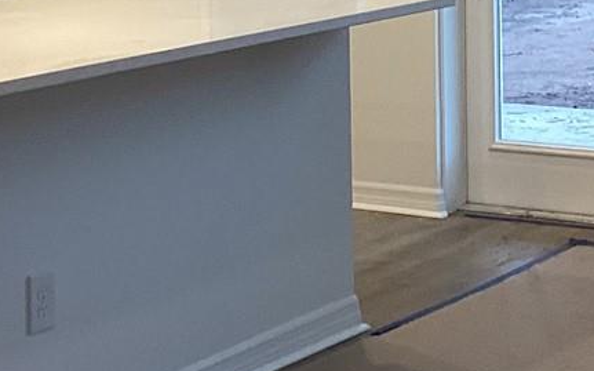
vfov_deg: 10.5
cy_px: -109
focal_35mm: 122
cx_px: 499
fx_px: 1974
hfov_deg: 16.9
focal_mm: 3.3
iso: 100
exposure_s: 1/60
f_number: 2.4
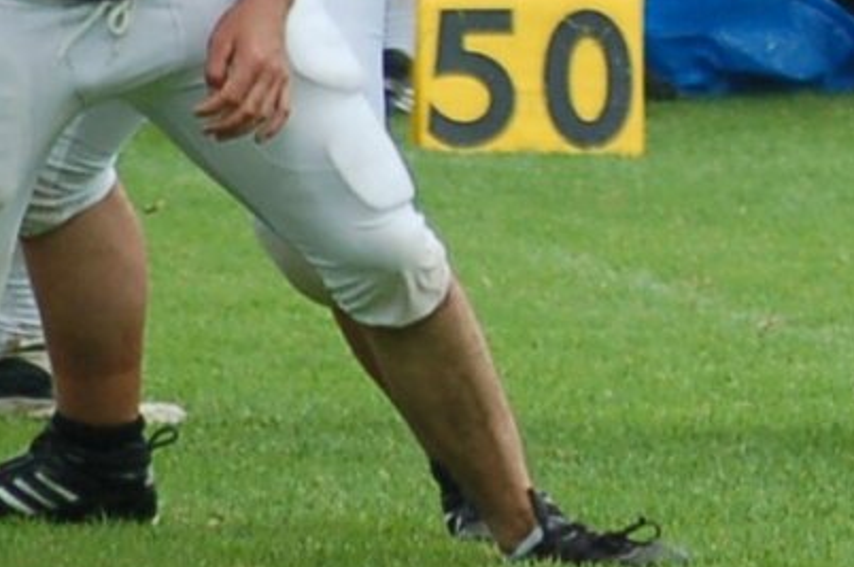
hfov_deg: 2.1
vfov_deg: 1.4
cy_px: -170
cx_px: 1606
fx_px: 23314
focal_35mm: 984
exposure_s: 1/1000
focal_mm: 120
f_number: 4.2
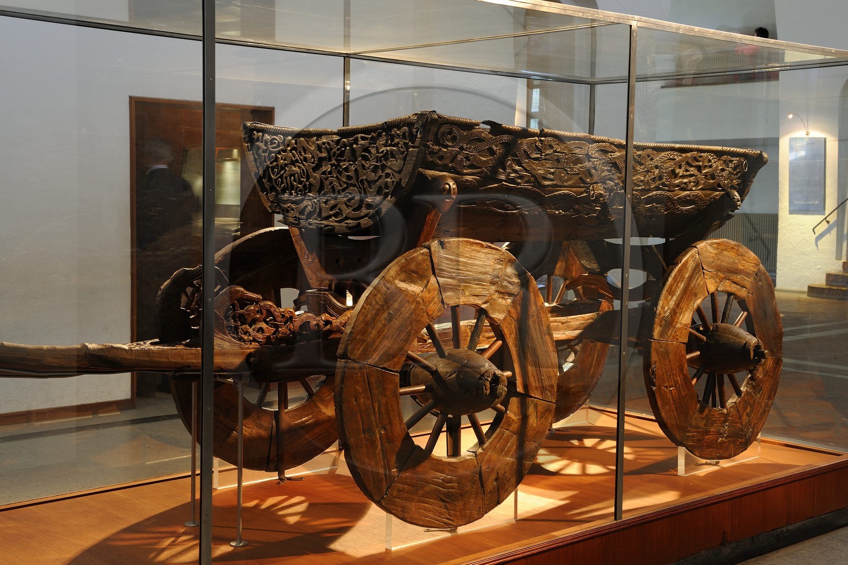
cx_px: 424
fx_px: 1130
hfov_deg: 41.1
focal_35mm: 48
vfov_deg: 28.1
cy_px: 282
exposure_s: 1.6
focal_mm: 48
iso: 200
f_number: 8
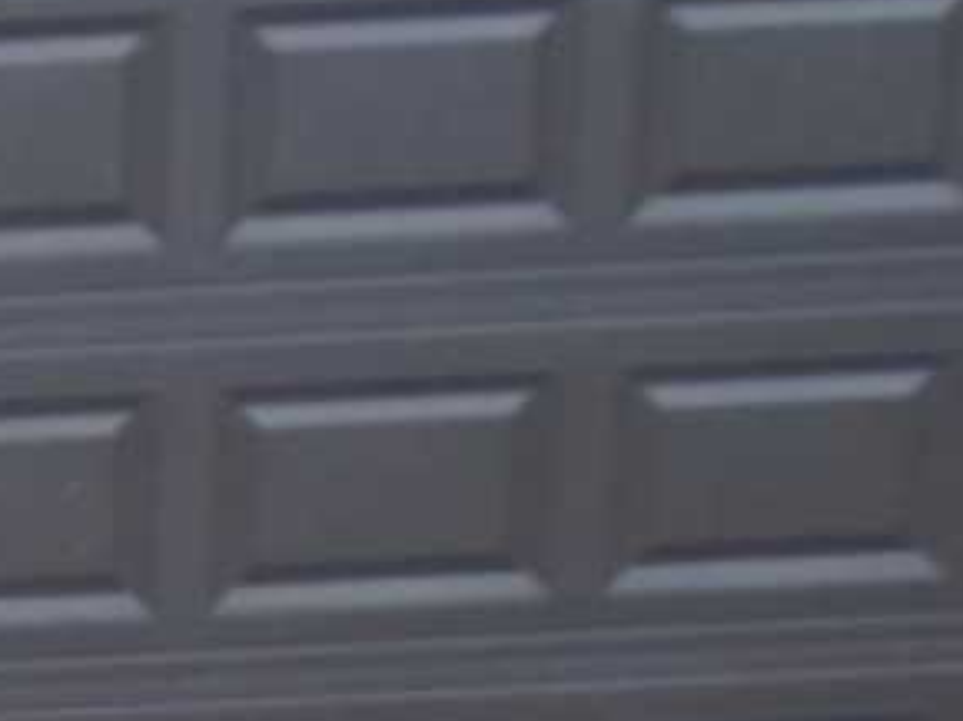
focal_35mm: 115
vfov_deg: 12.3
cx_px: -1154
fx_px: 3197
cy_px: 1027
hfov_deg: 13.7
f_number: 2.5
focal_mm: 4.5
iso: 80
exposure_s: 1/60
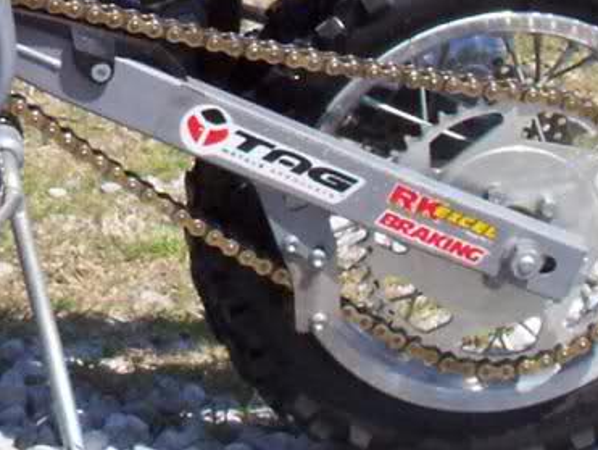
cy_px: -232
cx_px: -285
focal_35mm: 280
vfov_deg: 5.3
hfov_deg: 7.0
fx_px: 4842
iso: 80
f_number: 6.8
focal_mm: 10.8
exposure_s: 1/252
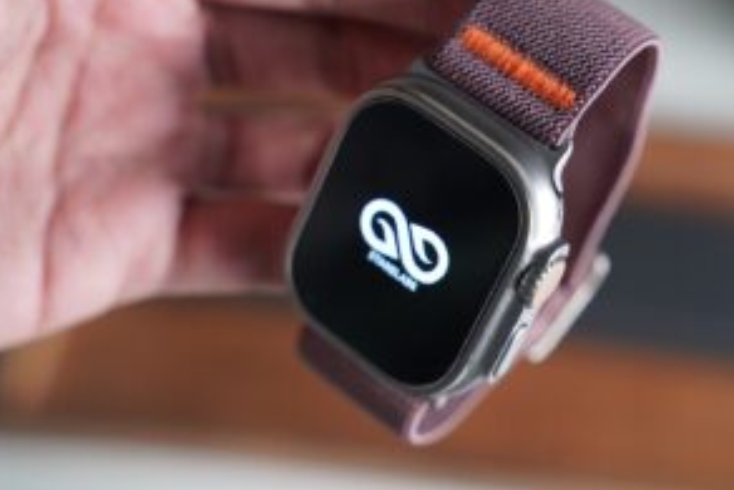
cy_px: 185
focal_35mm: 85
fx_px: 1734
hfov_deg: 23.8
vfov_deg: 16.1
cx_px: 473
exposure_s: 1/90
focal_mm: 62
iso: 4000
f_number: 4
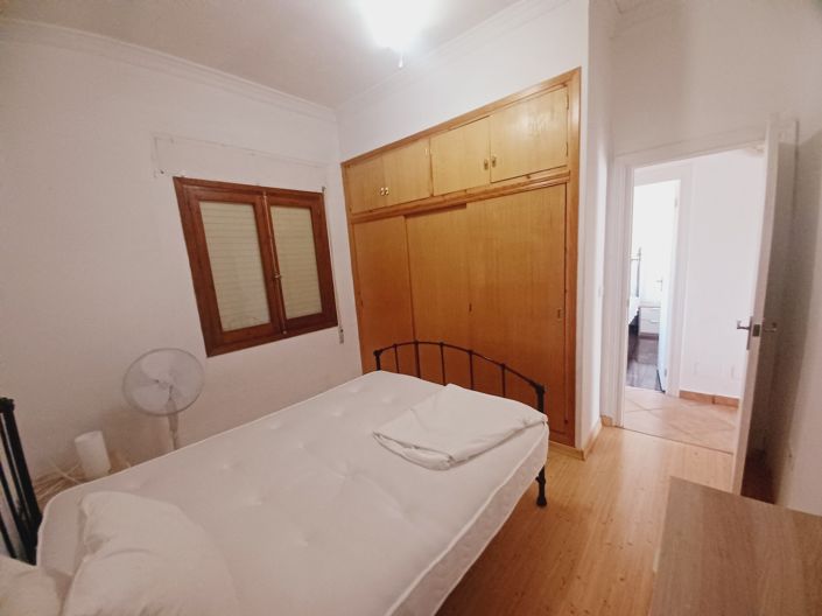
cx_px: 411
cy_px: 308
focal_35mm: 13
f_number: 2.2
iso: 250
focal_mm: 1.42
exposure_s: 1/25
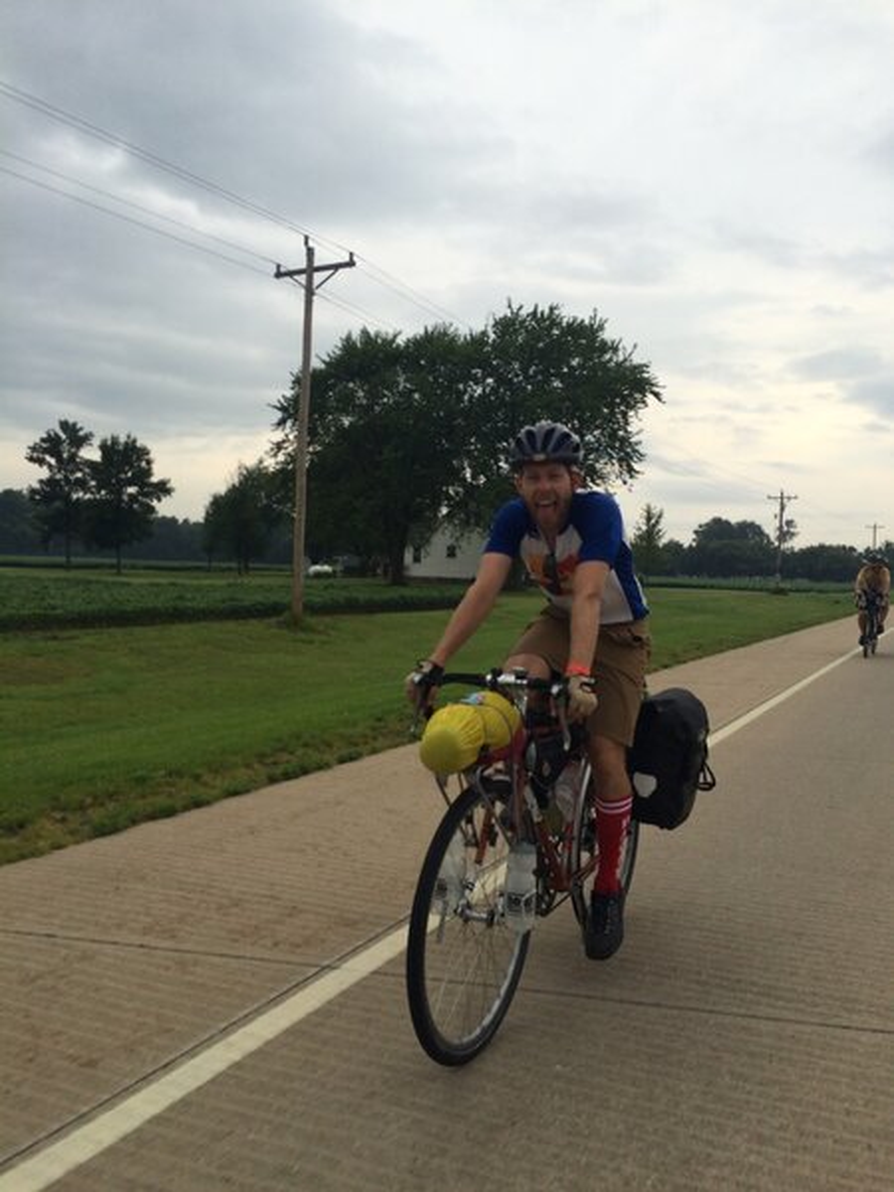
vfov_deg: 61.7
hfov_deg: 48.2
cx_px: 447
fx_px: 999
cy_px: 596
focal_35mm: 29
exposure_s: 1/451
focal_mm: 4.15
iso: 32
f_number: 2.2
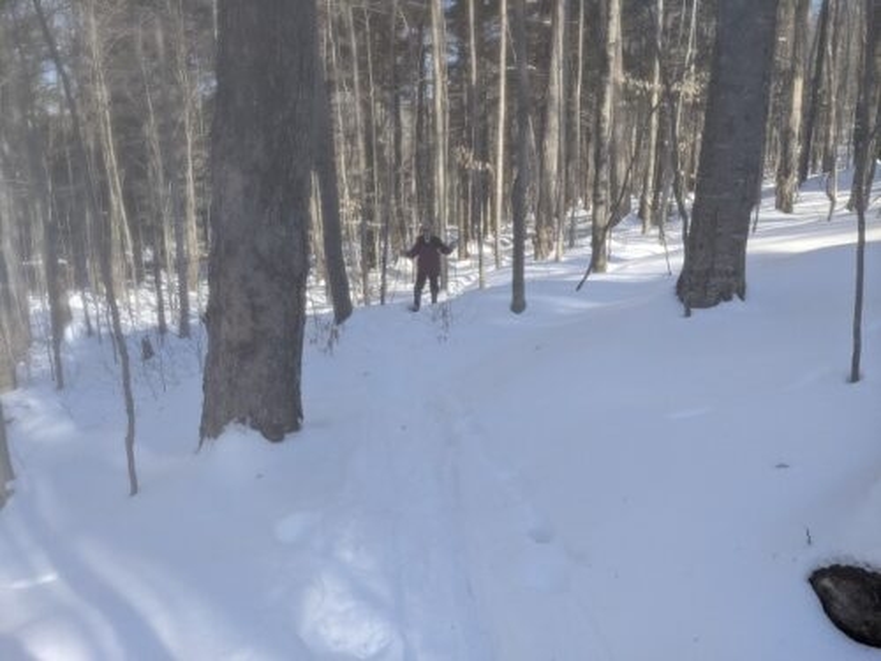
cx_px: 440
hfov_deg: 65.3
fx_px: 687
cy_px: 330
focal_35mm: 27
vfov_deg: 51.4
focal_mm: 4.44
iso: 63
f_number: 1.8
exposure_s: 1/838
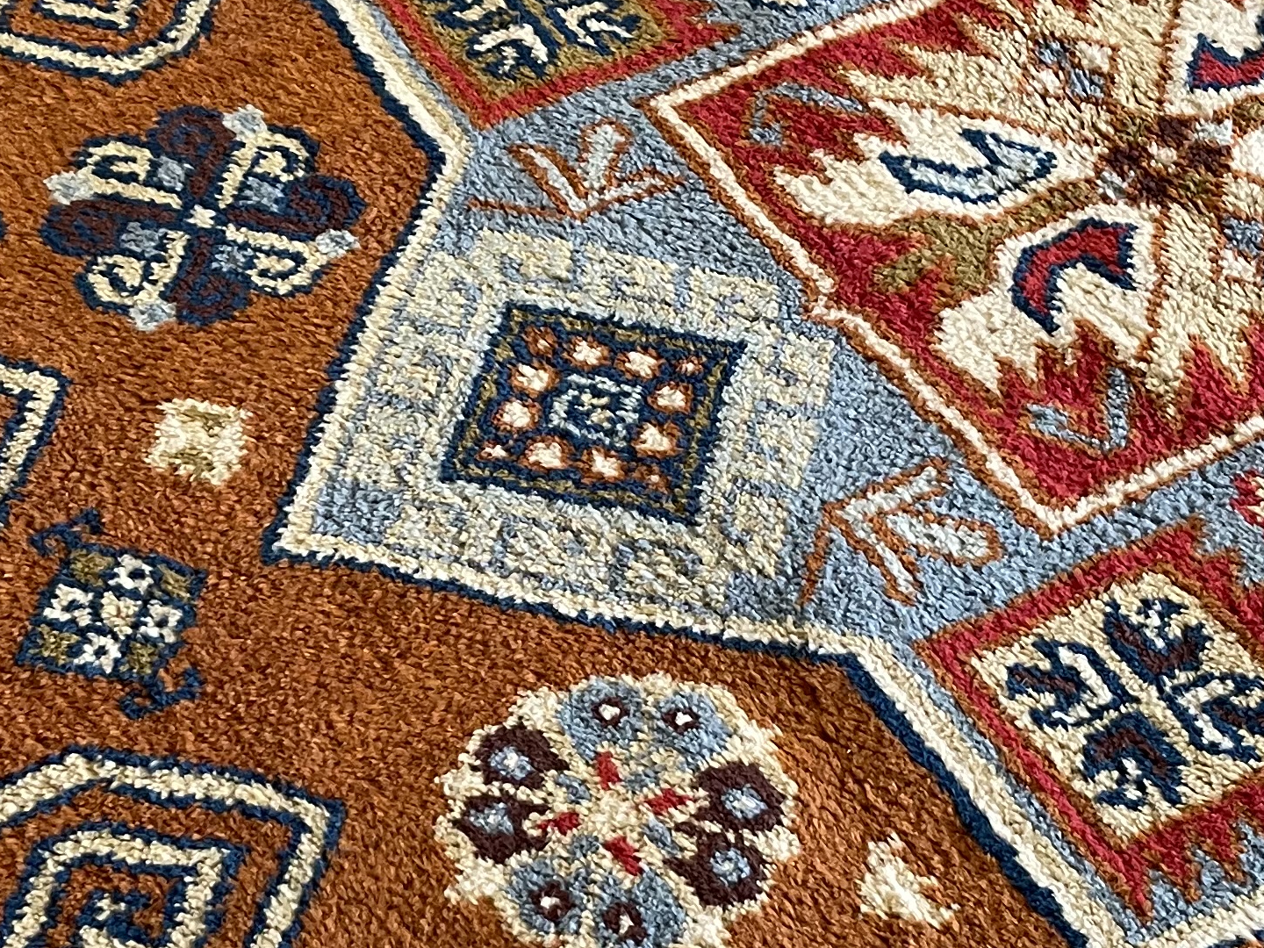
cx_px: 539
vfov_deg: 21.0
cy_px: 535
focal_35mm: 70
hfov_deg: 27.7
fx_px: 2556
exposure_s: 1/60
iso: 250
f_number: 1.6
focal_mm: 5.1
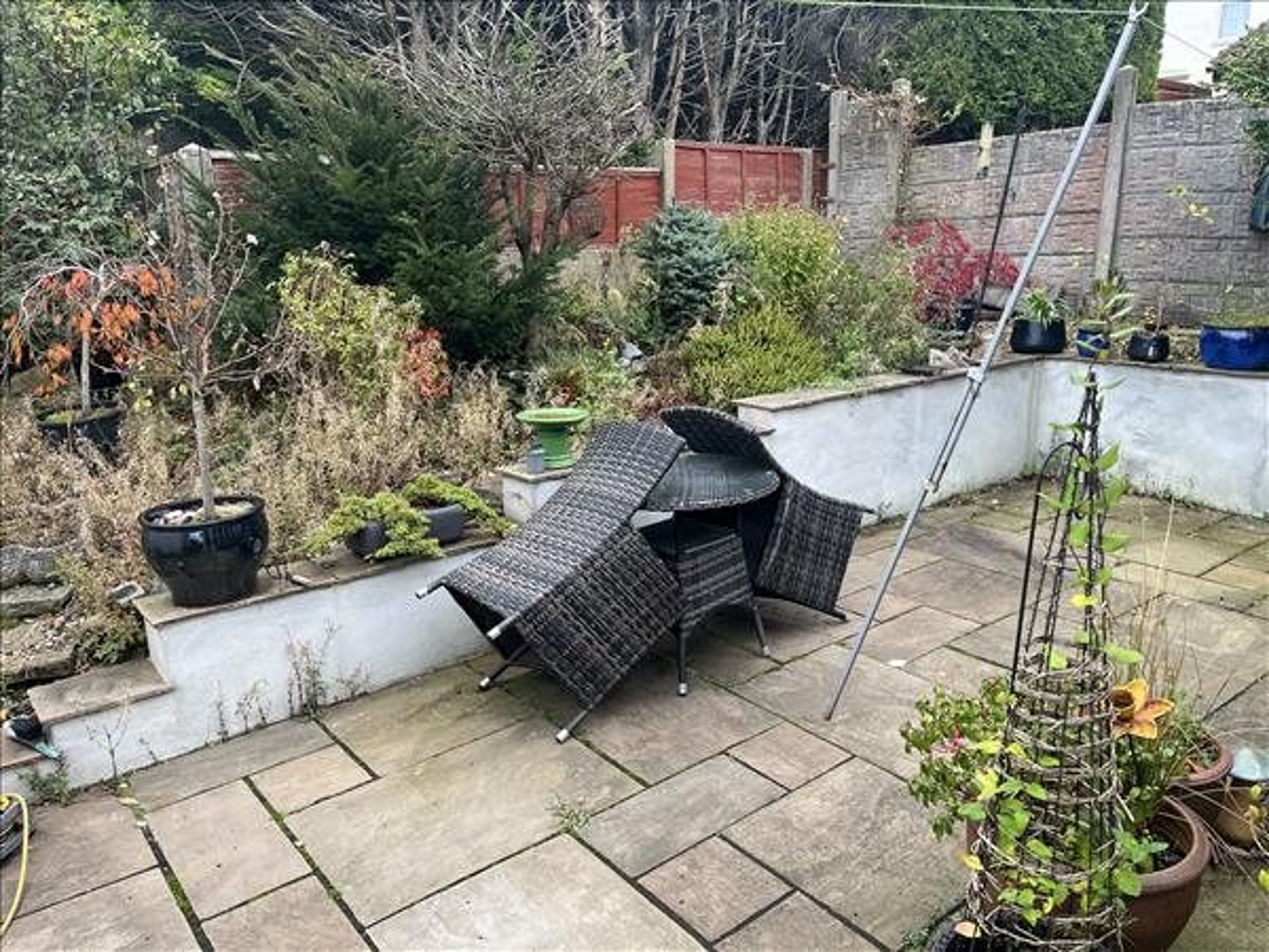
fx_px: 953
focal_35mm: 26
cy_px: 476
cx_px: 634
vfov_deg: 53.1
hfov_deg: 67.3
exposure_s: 1/430
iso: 50
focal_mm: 5.1
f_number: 1.6
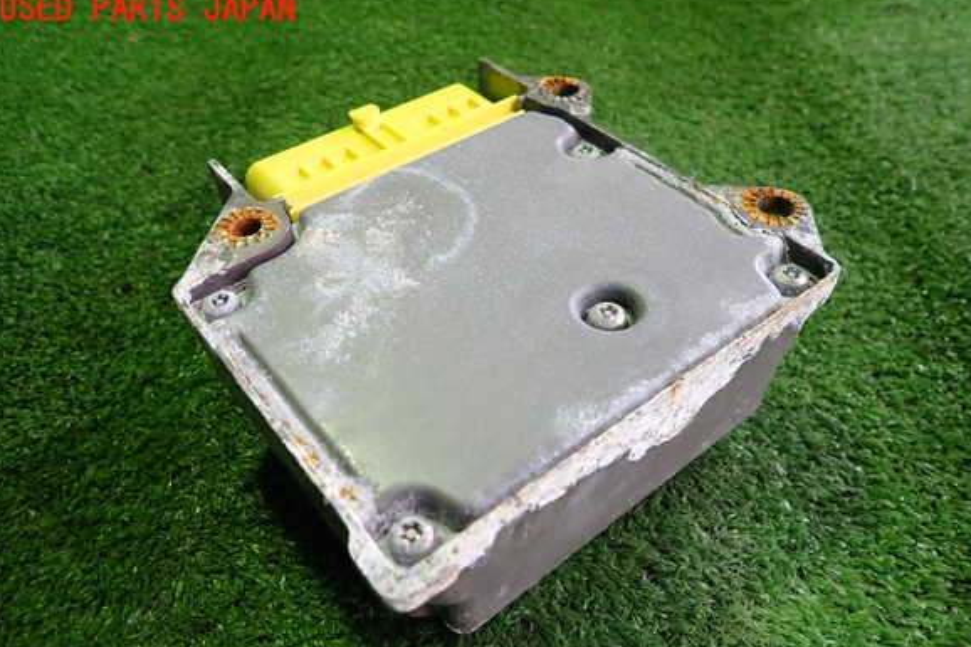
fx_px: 728
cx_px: 494
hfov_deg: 67.4
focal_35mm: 27
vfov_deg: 47.8
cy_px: 366
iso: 200
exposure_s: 1/30
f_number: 2
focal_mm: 4.5
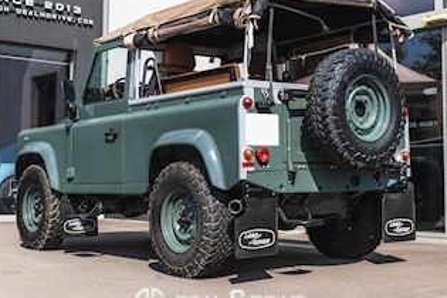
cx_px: 220
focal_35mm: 64
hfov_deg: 31.4
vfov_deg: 21.2
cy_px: 122
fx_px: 795
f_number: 6.3
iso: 64
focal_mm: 48
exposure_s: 1/80
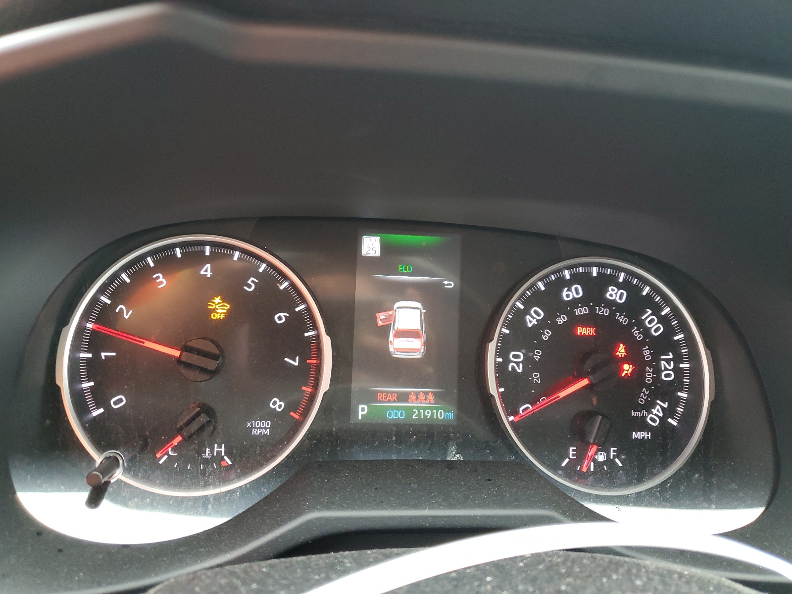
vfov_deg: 53.1
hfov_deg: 67.3
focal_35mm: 26
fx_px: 595
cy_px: 297
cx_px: 396
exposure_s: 1/60.2
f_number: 1.5
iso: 212
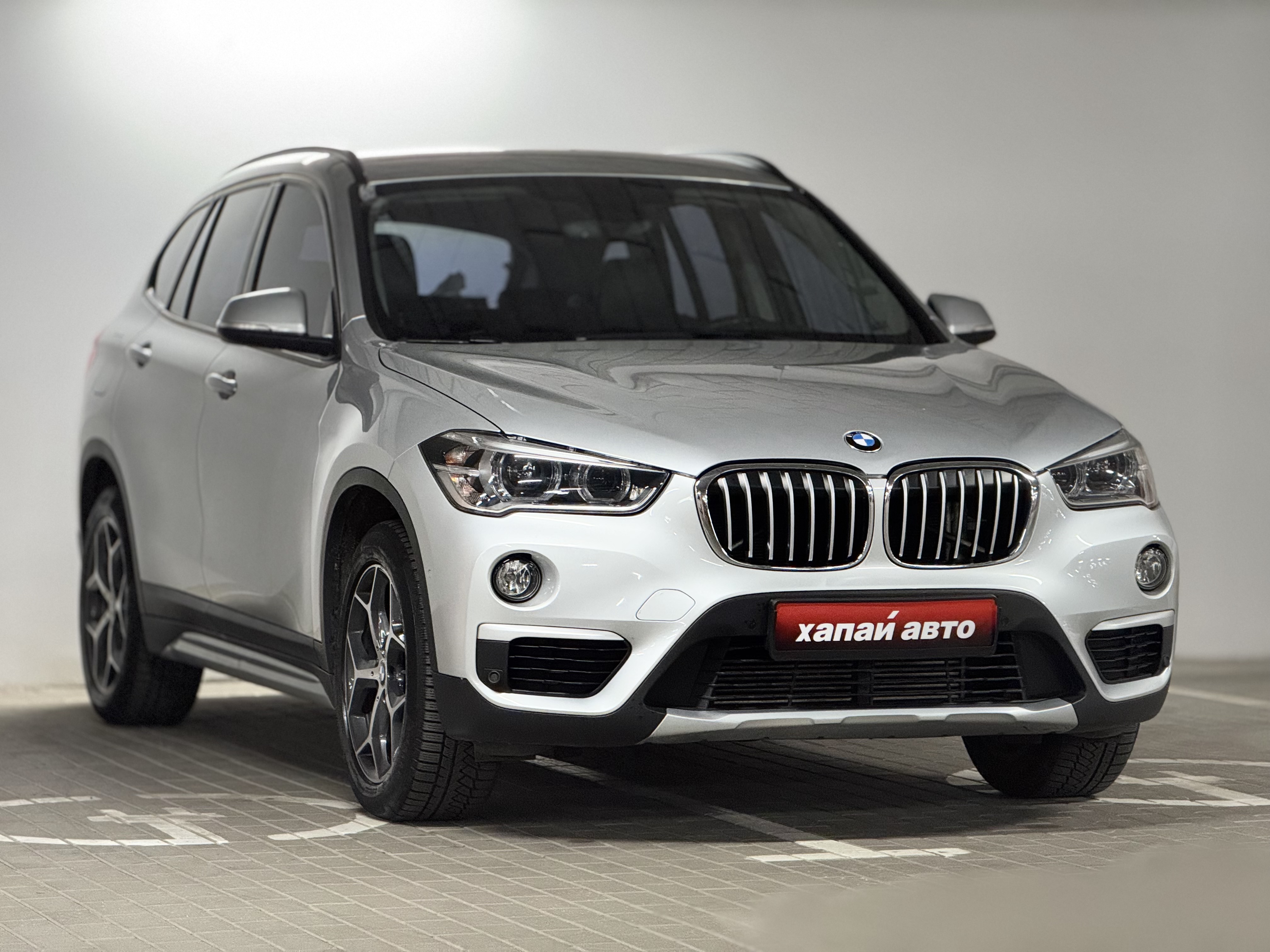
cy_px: 476
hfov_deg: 16.4
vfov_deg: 12.3
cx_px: 635
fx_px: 4403
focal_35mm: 120
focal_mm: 15.66
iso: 500
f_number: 2.8
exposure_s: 1/60
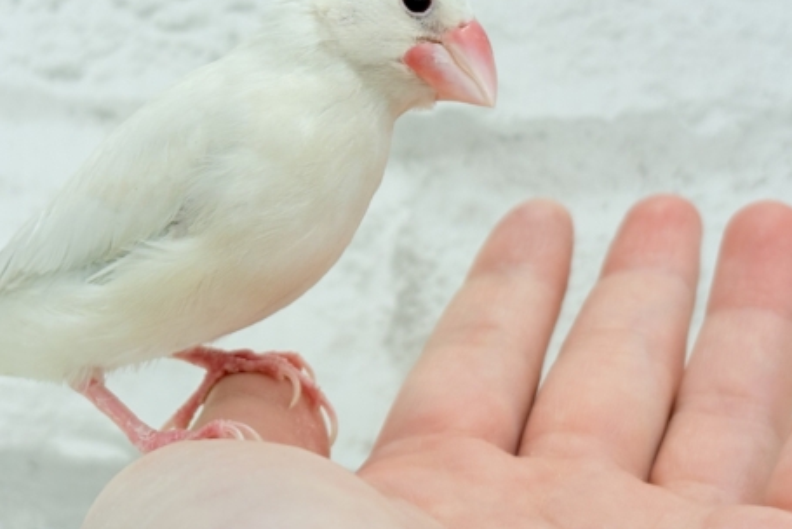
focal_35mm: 76
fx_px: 1673
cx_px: 317
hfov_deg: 26.6
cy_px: 113
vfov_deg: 17.8
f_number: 1.6
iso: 32
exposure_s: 1/50
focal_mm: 5.96
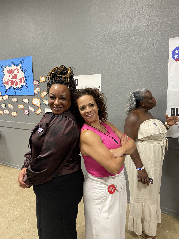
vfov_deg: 67.3
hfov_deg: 53.1
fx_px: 179
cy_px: 120
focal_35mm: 26
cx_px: 90
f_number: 1.8
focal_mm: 4.25
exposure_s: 1/60
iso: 320
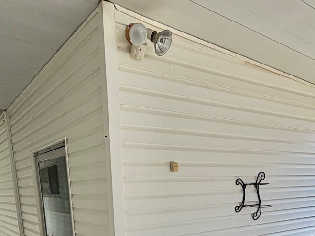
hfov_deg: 53.7
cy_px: 269
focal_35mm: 34
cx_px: 131
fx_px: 309
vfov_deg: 34.9
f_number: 2.2
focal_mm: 2.22
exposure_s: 1/121
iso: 80
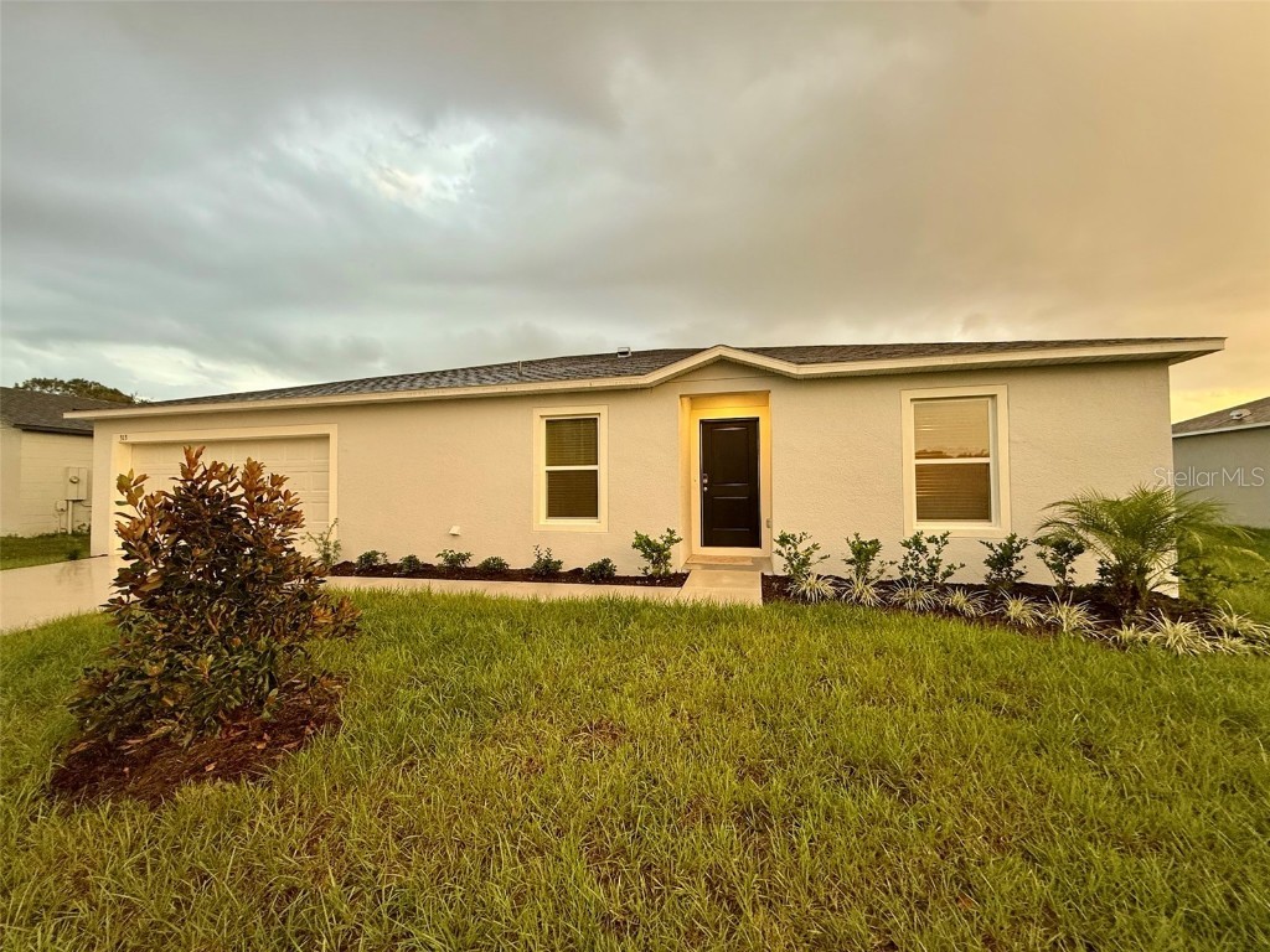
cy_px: 476
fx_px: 514
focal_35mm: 14
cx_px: 635
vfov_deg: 85.7
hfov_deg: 102.1
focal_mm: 2.22
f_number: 2.2
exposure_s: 1/99
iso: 160
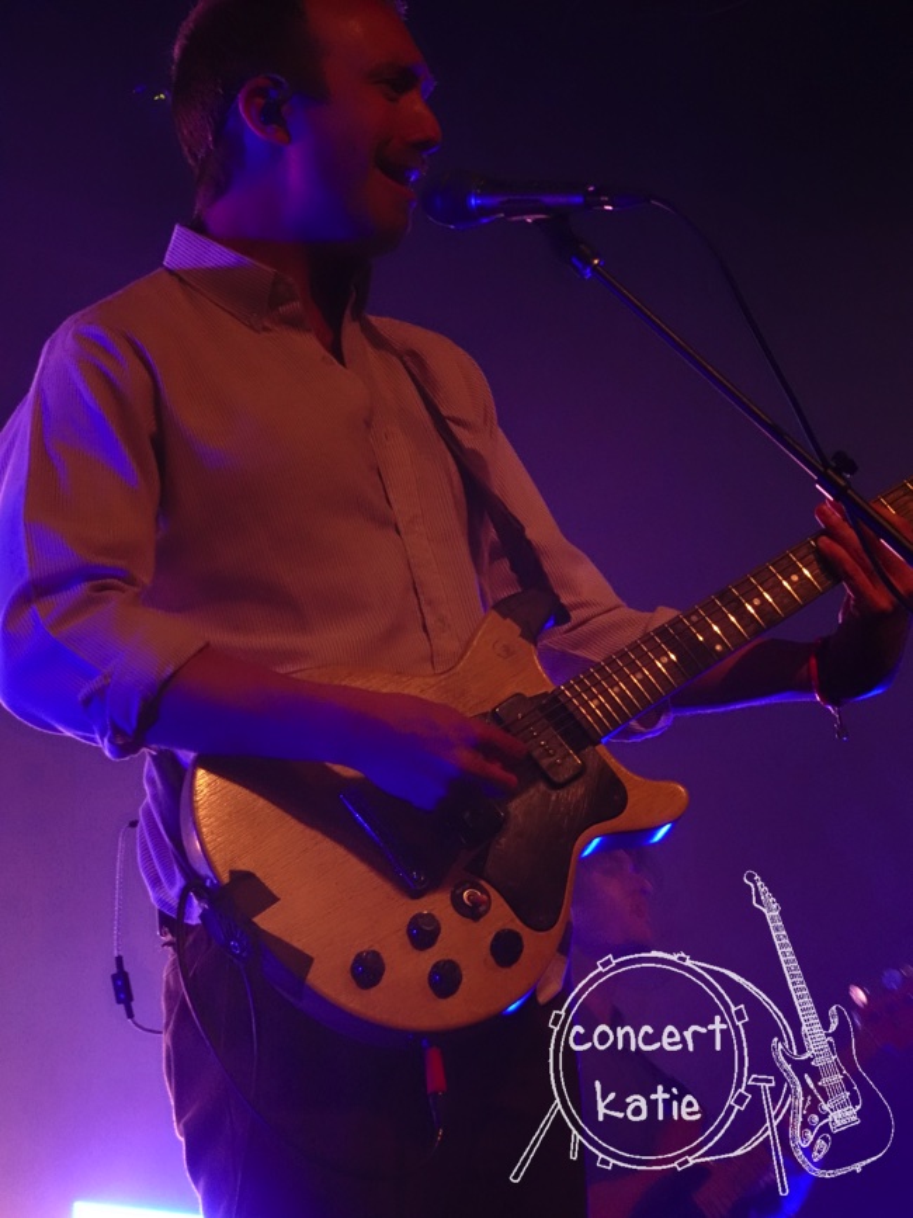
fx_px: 4291
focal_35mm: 122
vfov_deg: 16.2
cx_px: 456
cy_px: 609
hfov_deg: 12.1
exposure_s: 1/40
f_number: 5.6
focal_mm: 19.38
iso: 800
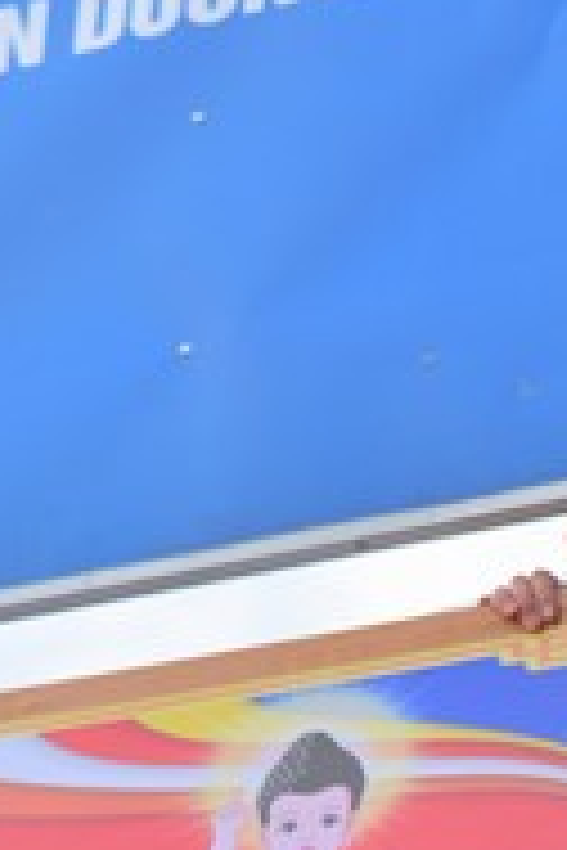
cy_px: 1372
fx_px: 4725
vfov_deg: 9.9
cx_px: 443
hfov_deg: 6.9
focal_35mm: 200
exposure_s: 1/160
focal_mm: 58
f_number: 3.2
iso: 100
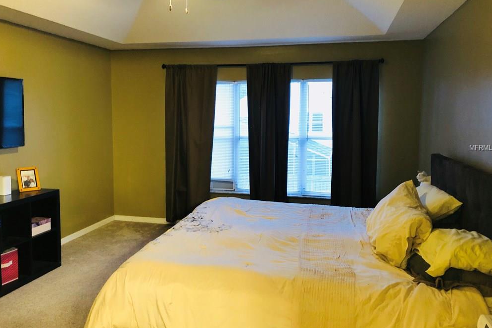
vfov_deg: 43.6
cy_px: 148
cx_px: 246
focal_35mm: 30
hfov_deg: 61.9
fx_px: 410
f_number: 1.8
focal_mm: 4
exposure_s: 1/9
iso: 100
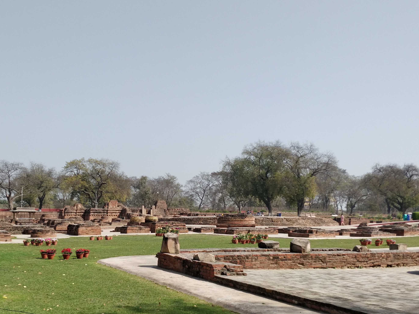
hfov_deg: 46.7
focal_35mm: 40
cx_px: 180
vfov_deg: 35.9
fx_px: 484
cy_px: 182
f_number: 1.7
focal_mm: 4.1
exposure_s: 1/1504
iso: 100
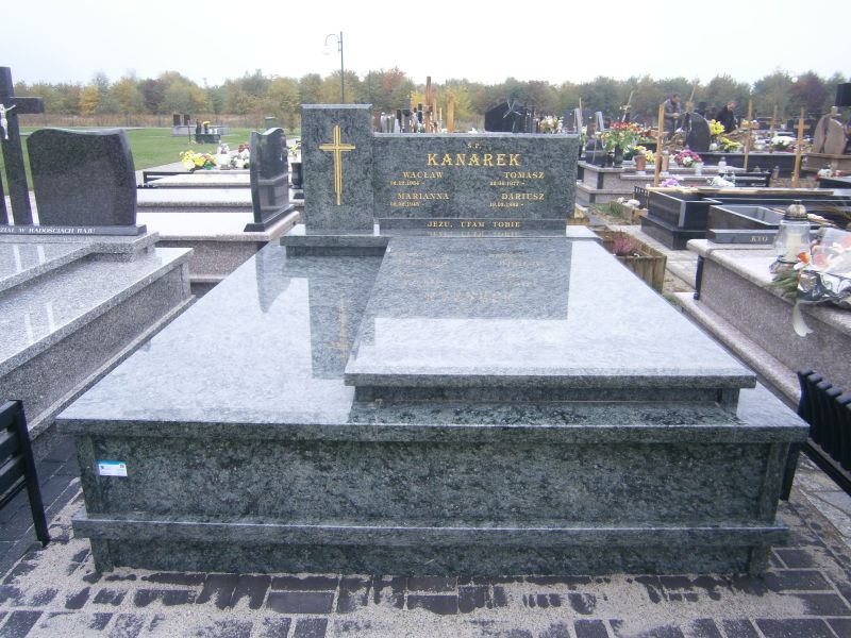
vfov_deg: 53.1
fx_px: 639
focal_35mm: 26
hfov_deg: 67.3
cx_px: 426
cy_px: 319
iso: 80
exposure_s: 1/30
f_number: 2.8
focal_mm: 4.7
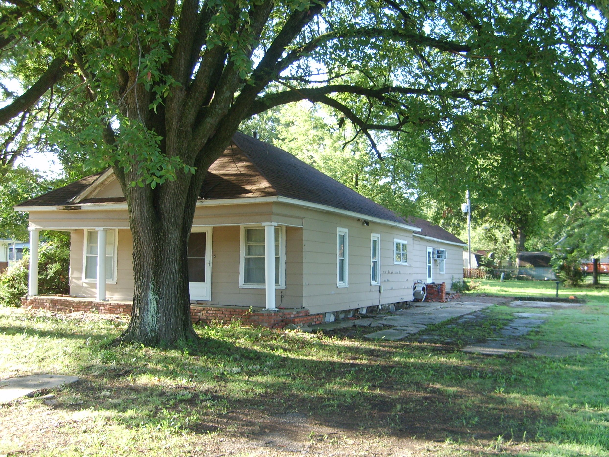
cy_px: 232
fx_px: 633
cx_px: 305
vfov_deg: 39.7
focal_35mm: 36
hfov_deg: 51.4
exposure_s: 1/60
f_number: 2.8
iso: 50
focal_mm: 5.8
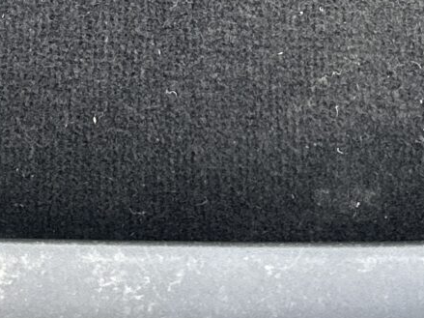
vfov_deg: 9.1
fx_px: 1714
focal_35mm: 140
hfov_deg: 14.1
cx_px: 129
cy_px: -534
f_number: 1.78
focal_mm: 6.86
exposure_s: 1/83
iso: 250
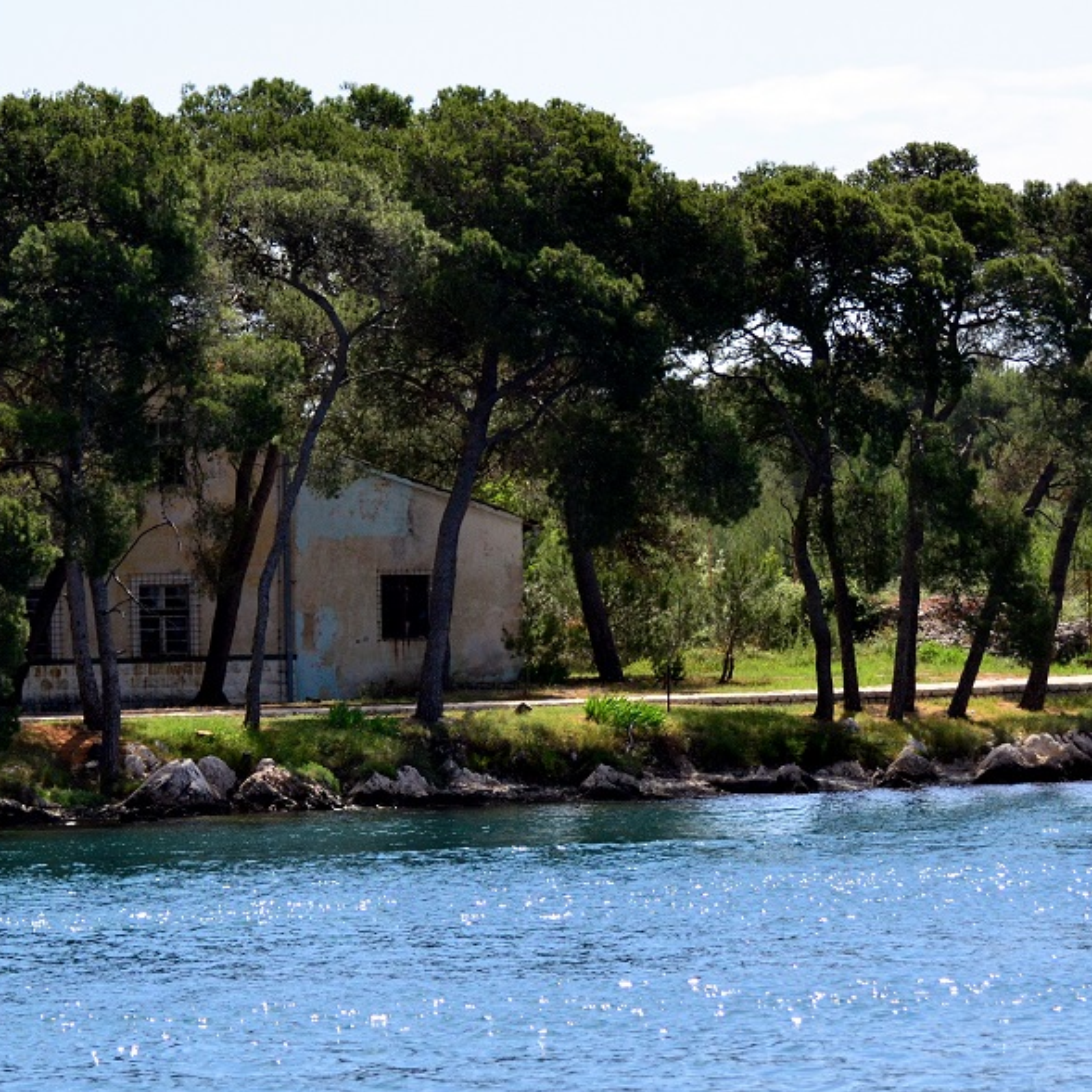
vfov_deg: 9.9
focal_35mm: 177
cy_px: 489
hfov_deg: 9.9
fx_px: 6317
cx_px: 663
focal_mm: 82
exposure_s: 1/8000
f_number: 4.5
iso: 1250
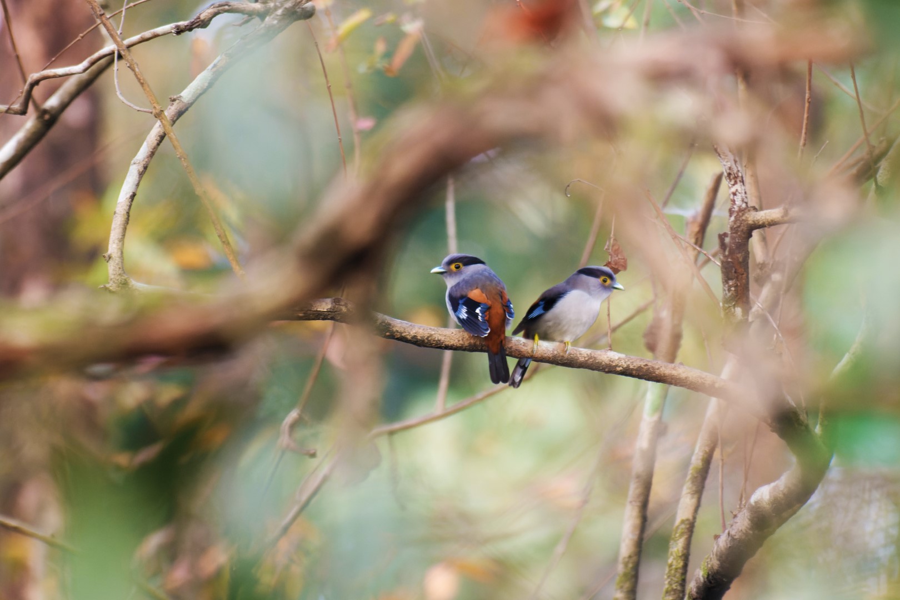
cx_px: 450
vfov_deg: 1.8
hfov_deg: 2.7
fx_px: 18749
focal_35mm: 750
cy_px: 300
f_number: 6.3
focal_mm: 500
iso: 2800
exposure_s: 1/200
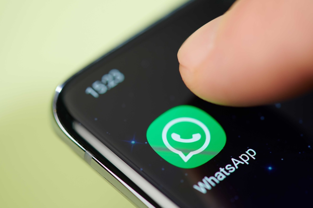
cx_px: 156
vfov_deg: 13.0
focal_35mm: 105
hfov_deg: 19.5
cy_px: 104
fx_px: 912
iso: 200
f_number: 7.1
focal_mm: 105
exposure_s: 1/30
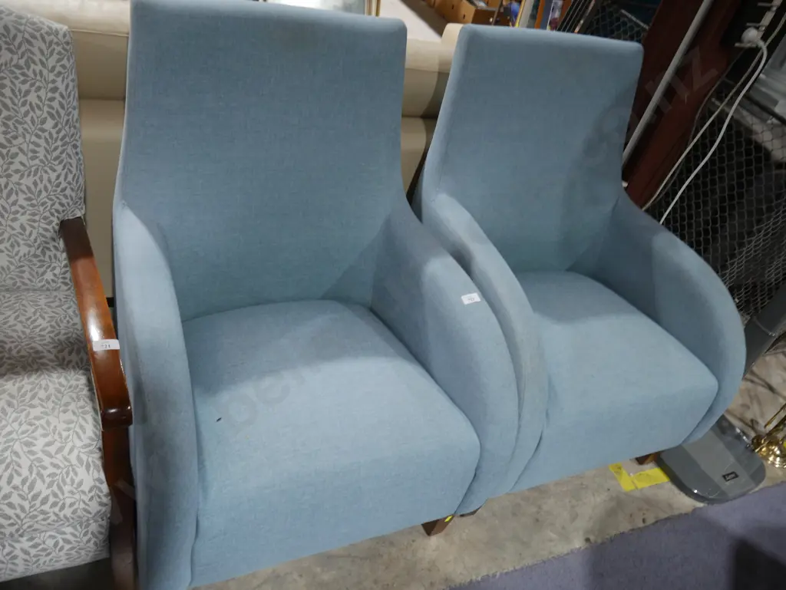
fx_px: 636
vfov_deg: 49.8
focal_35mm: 28
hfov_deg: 63.4
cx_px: 393
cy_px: 295
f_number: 3.5
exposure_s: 1/60
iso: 500
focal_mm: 14
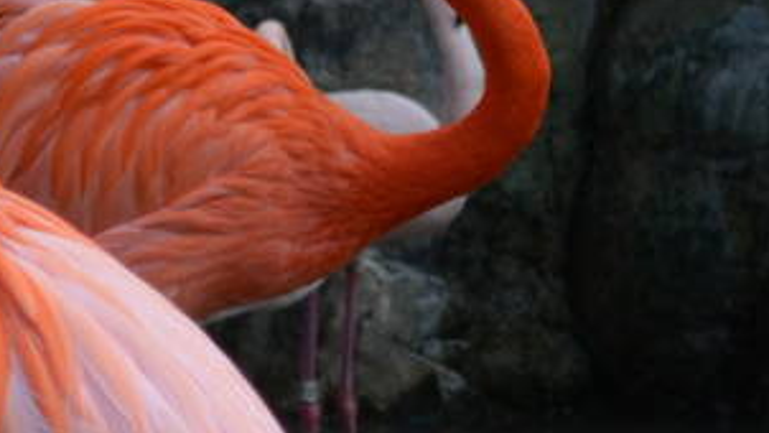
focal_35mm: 457
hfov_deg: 4.7
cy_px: 135
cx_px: 125
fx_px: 9316
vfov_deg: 2.7
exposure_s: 1/800
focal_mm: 55
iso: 800
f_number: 5.6
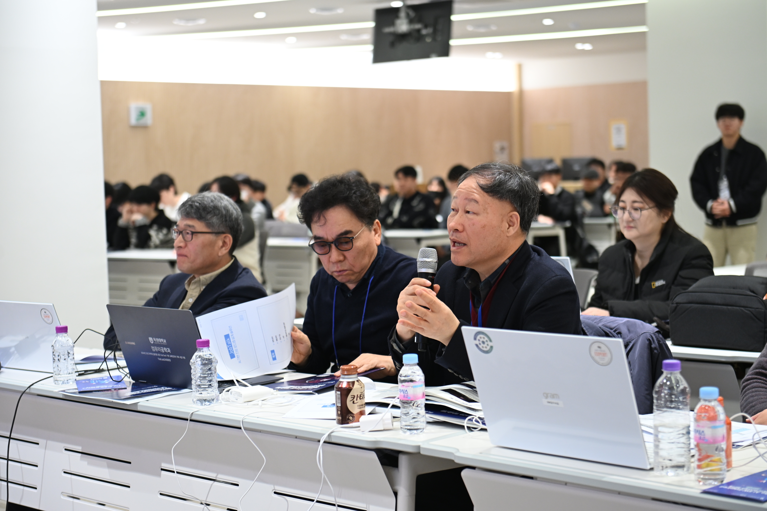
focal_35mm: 70
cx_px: 384
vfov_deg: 19.5
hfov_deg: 28.8
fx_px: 1491
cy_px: 256
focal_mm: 70
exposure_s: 1/125
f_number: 2.8
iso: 1250
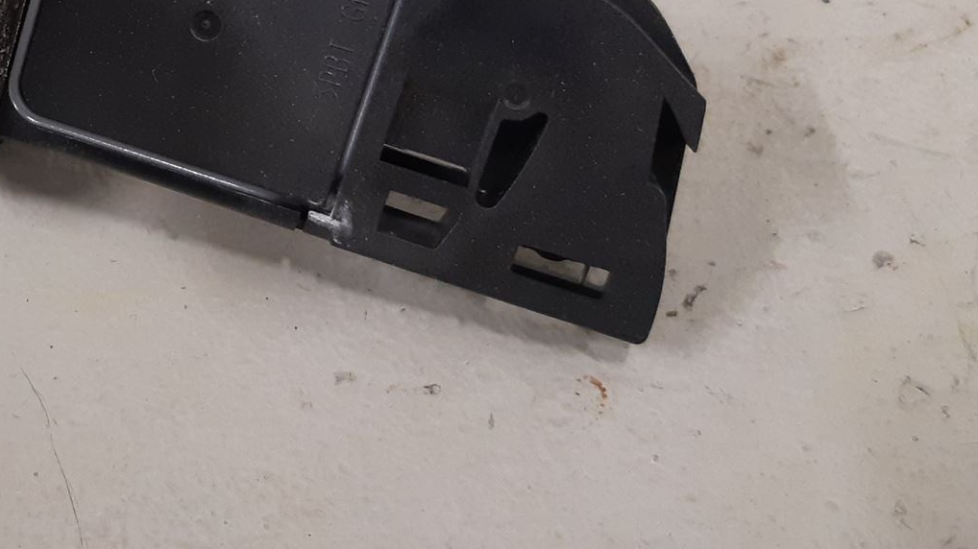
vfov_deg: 20.8
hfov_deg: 34.2
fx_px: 1478
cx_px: 65
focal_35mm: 57
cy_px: 119
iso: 250
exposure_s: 1/50
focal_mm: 3.93
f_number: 1.7
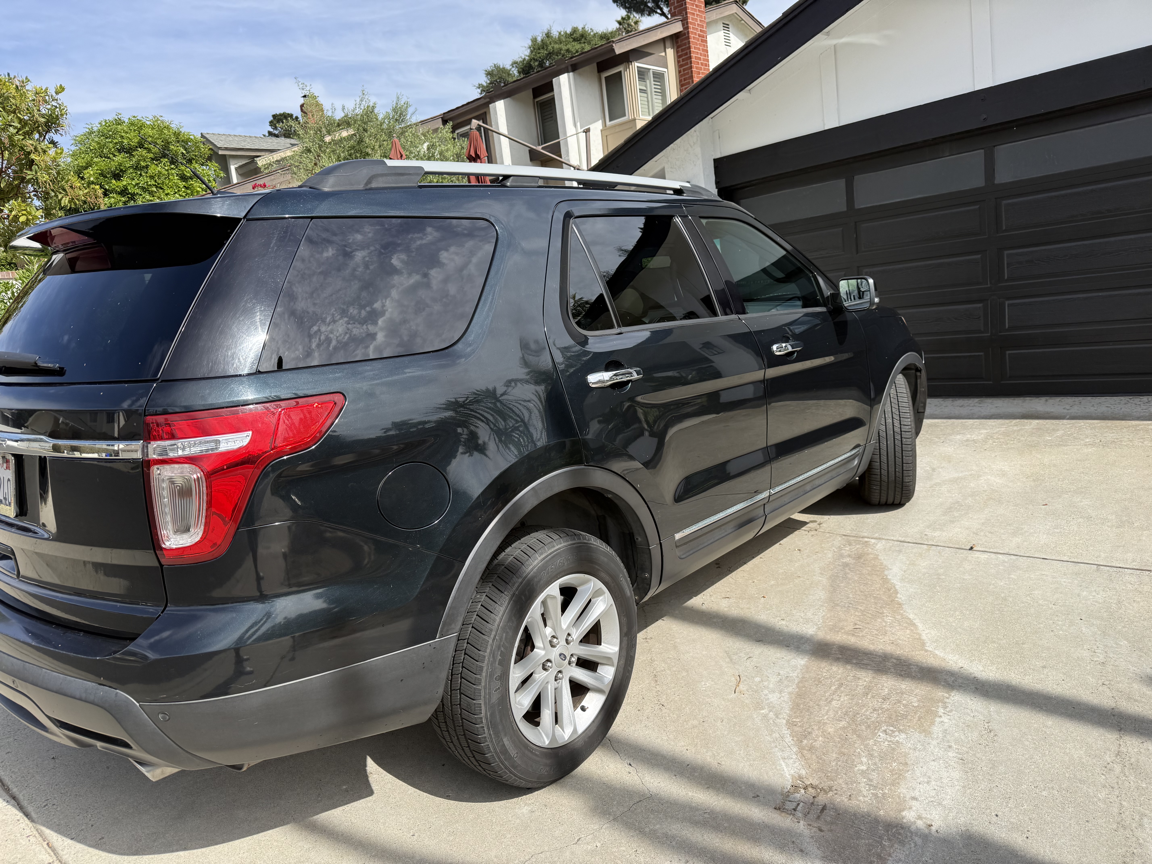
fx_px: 799
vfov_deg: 56.8
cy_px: 432
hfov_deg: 71.6
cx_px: 576
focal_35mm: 24
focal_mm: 6.76
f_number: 1.78
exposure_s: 1/2907
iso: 80
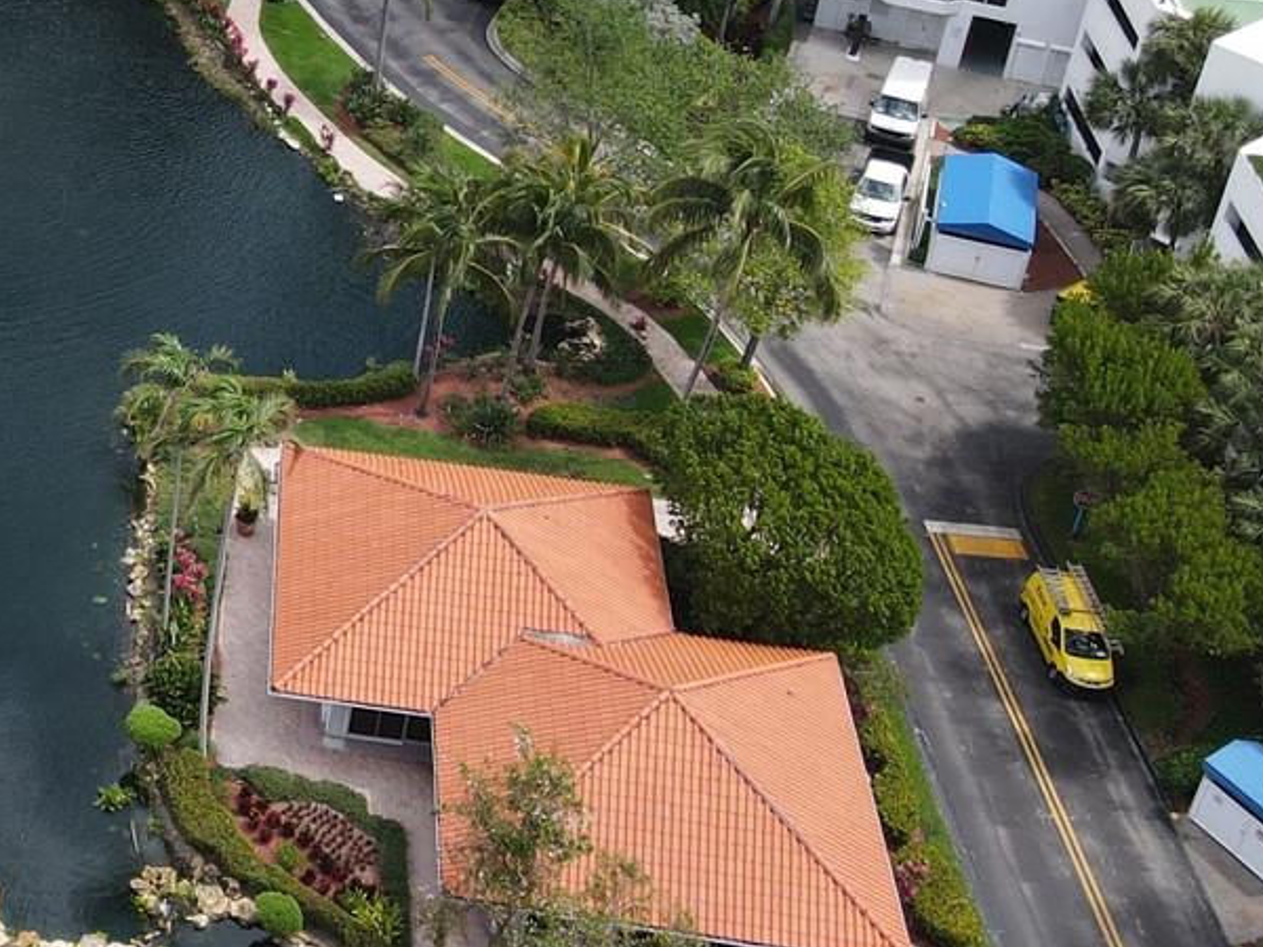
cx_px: -206
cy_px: 139
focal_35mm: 64
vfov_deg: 22.5
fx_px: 2335
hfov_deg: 27.1
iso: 100
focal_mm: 4.5
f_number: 2.8
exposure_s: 1/320
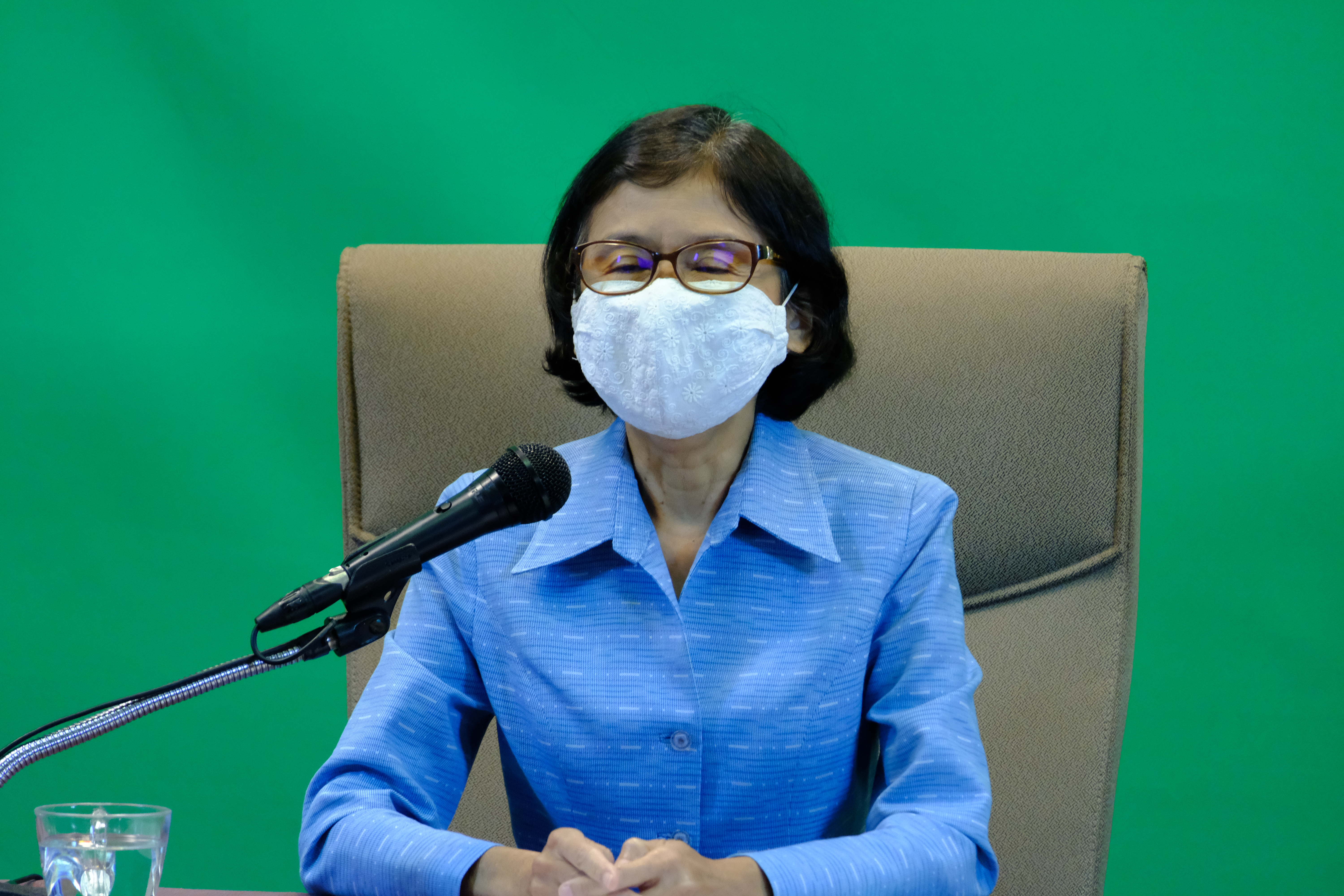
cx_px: 672
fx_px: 10788
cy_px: 448
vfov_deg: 4.8
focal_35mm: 289
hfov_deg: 7.1
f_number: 6.4
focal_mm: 192.9
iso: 5000
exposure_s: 1/250
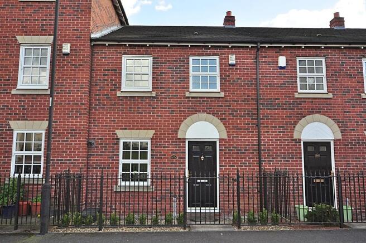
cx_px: 183
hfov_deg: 67.4
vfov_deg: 47.8
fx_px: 274
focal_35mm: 27
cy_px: 122
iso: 800
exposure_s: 1/1000
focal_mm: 18
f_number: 7.1
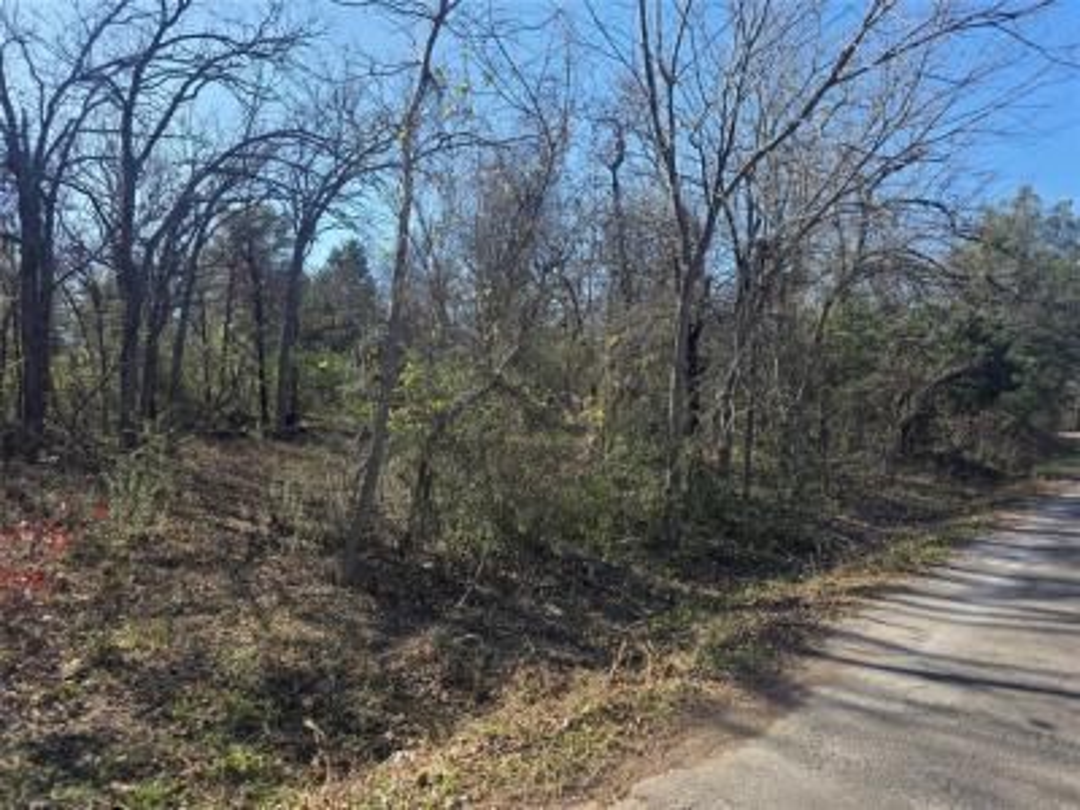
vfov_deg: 58.9
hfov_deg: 73.9
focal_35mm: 23
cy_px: 405
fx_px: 718
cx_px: 540
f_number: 1.7
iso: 80
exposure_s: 1/1951
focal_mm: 6.3
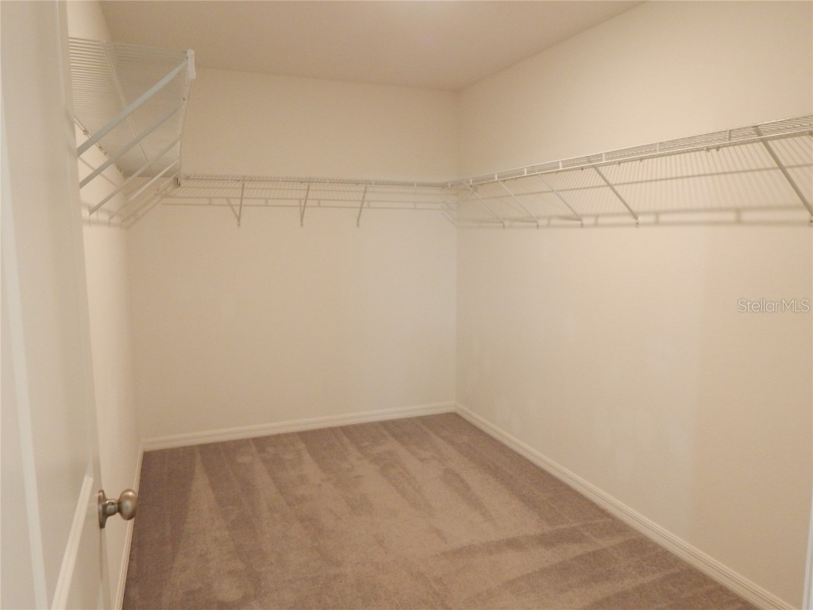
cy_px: 305
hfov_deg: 69.4
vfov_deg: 54.9
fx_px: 587
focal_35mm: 25
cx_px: 406
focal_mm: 4.5
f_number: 3.1
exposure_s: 1/20
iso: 400
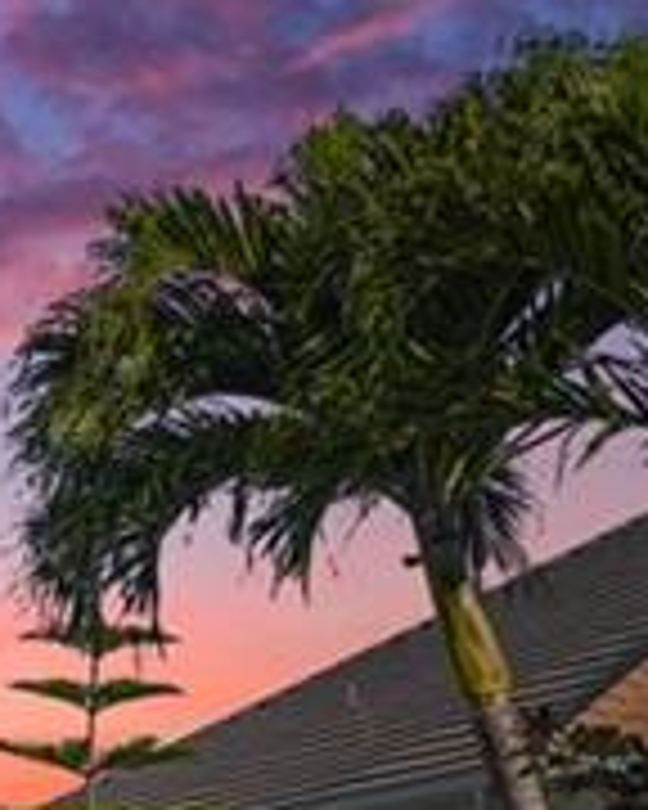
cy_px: 1028
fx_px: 2949
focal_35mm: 123
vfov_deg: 15.0
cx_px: -1318
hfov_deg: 9.6
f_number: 9
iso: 200
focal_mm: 23
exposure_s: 1/2500
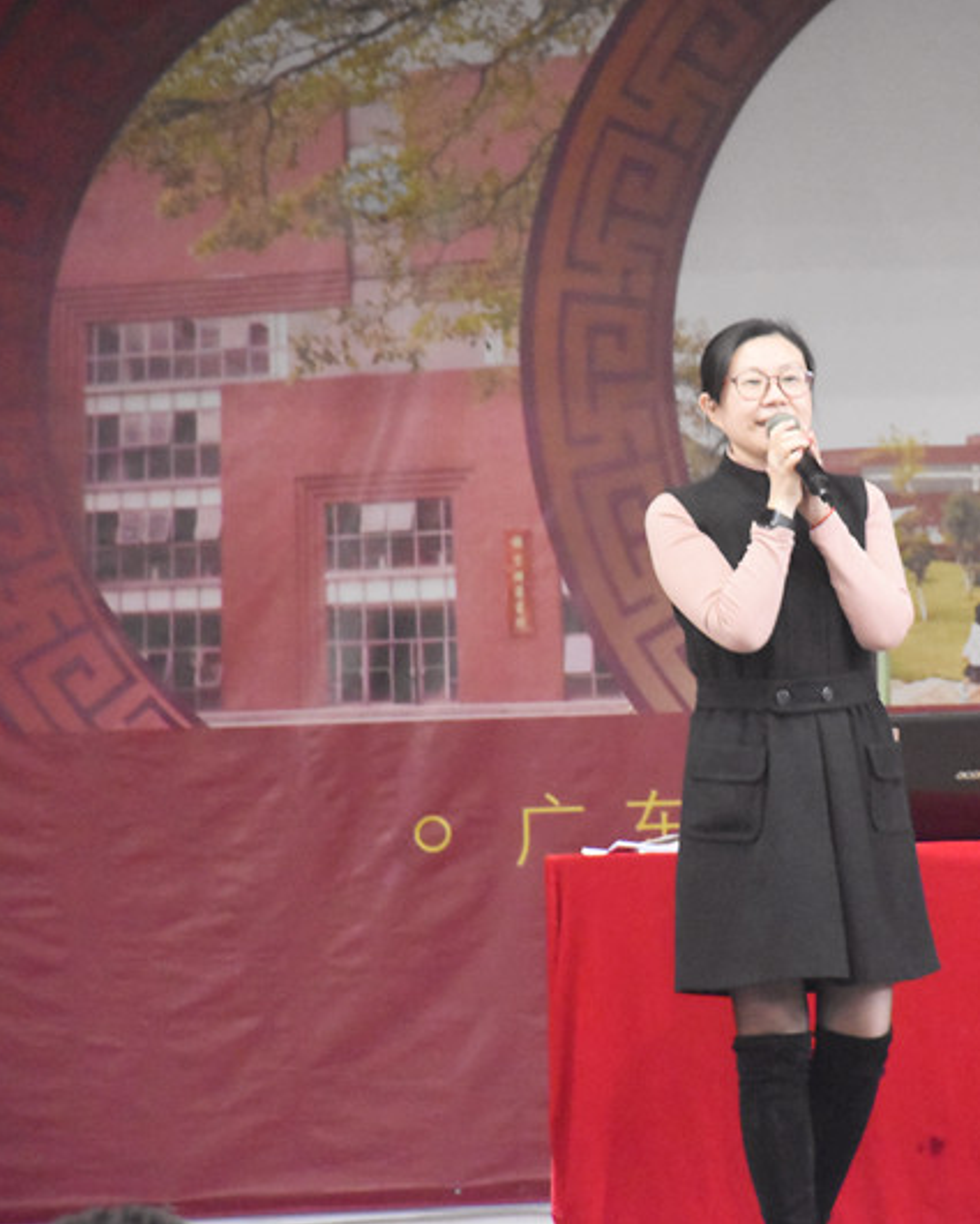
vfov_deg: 6.5
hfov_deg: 5.2
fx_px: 10765
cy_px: 612
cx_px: 830
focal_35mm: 297
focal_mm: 140
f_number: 5.6
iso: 9000
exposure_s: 1/125
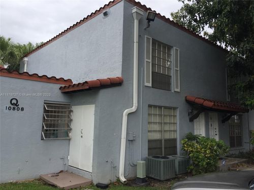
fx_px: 213
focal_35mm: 29
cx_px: 127
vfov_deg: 48.2
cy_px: 95
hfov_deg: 61.7
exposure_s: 1/807
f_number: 2.2
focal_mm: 4.15
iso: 32
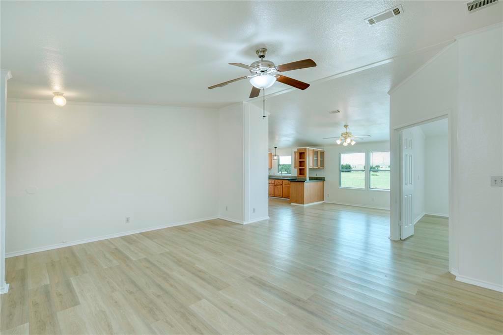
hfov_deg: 100.4
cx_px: 252
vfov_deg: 77.3
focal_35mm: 15
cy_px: 168
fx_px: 210
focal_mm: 10
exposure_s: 1/26
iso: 320
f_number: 8
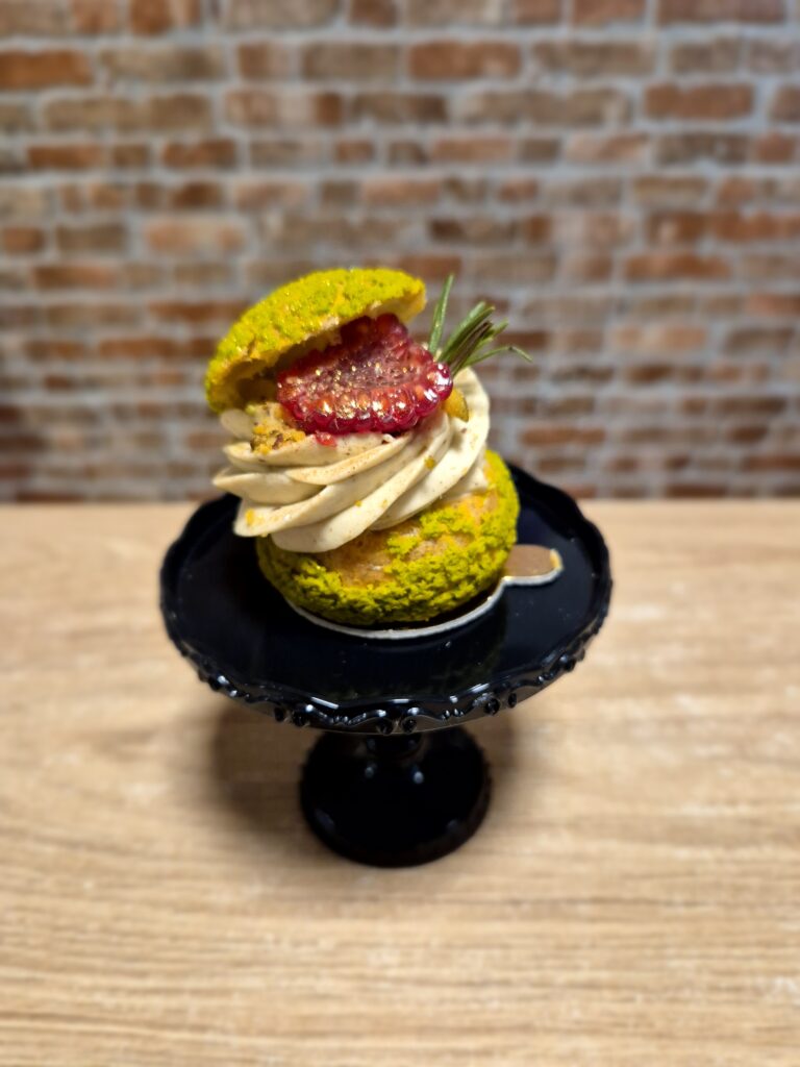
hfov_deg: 58.9
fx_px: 709
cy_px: 534
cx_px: 400
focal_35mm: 23
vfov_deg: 73.9
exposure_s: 1/50
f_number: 1.8
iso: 125
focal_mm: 5.4
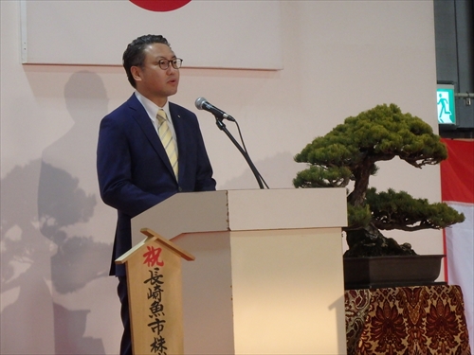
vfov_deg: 8.0
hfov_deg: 10.7
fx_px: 2533
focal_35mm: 185
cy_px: 178
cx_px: 237
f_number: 5.8
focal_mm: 33.2
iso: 800
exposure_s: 1/80
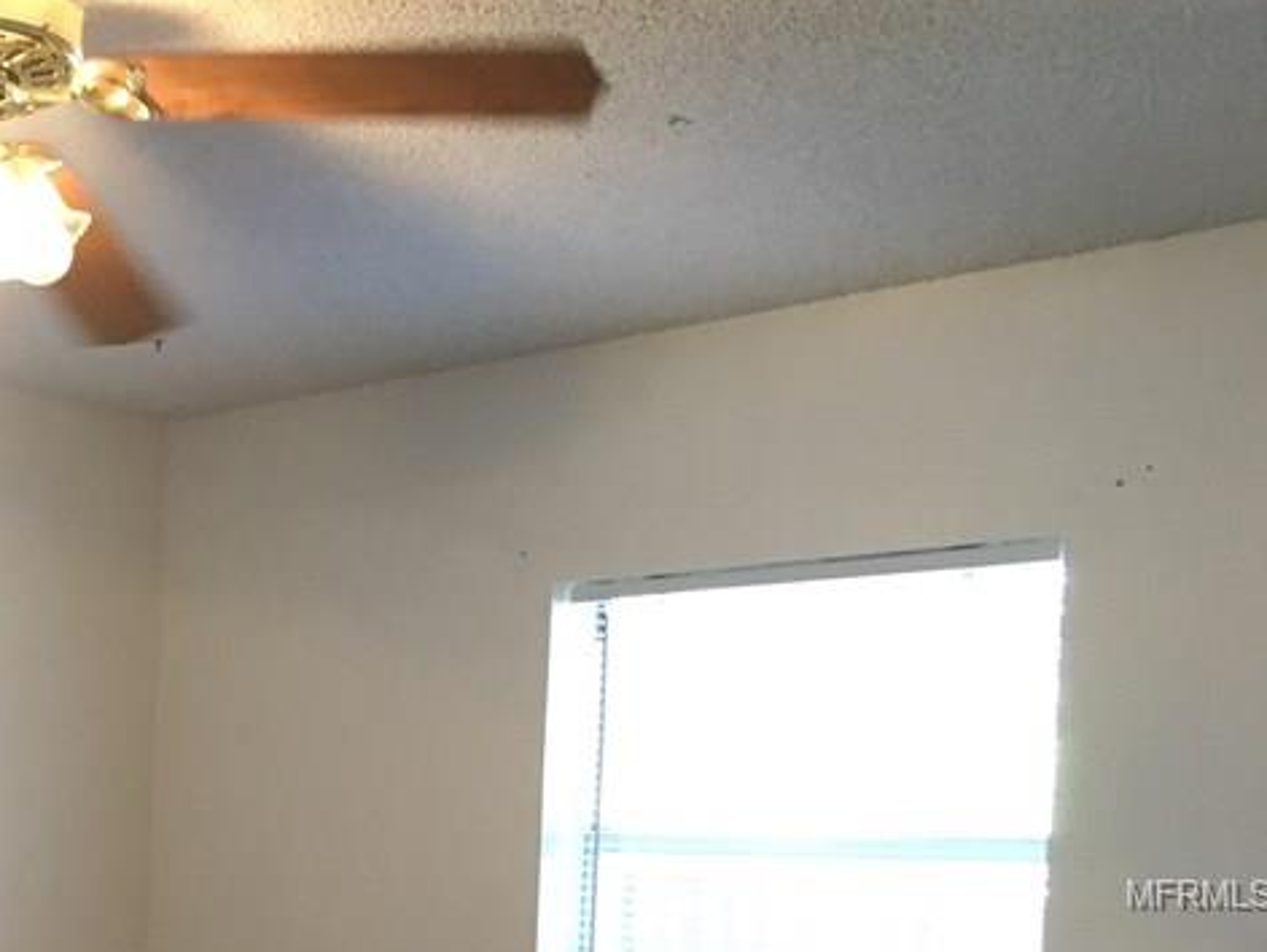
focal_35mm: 63
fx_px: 2308
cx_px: -89
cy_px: 896
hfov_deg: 28.2
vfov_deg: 22.6
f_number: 2.2
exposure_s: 1/30
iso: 160
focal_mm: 4.15
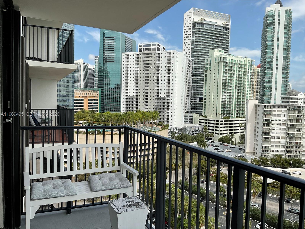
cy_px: 114
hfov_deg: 61.7
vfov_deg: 48.2
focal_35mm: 29
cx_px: 152
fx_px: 256
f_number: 1.8
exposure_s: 1/1848
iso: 16
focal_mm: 3
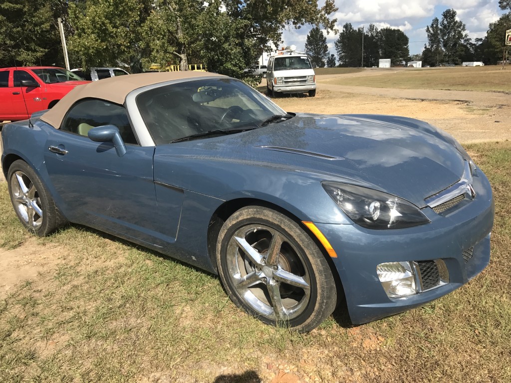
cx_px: 256
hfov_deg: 63.4
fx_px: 413
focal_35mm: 28
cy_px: 192
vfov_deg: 49.7
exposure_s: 1/2128
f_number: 1.8
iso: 20
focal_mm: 3.99
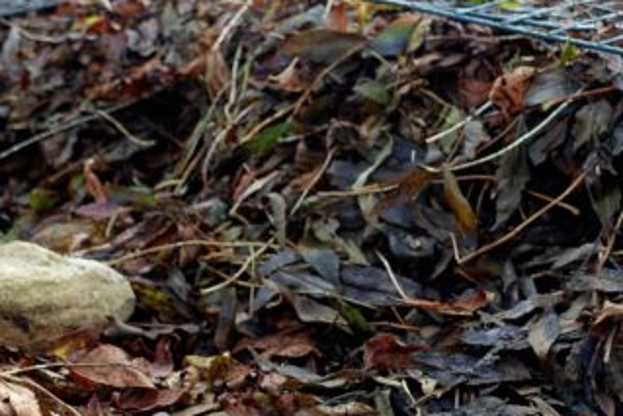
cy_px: 268
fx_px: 1229
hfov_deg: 28.4
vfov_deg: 19.2
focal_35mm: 71
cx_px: 296
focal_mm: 8.8
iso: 125
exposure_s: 1/200
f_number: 4
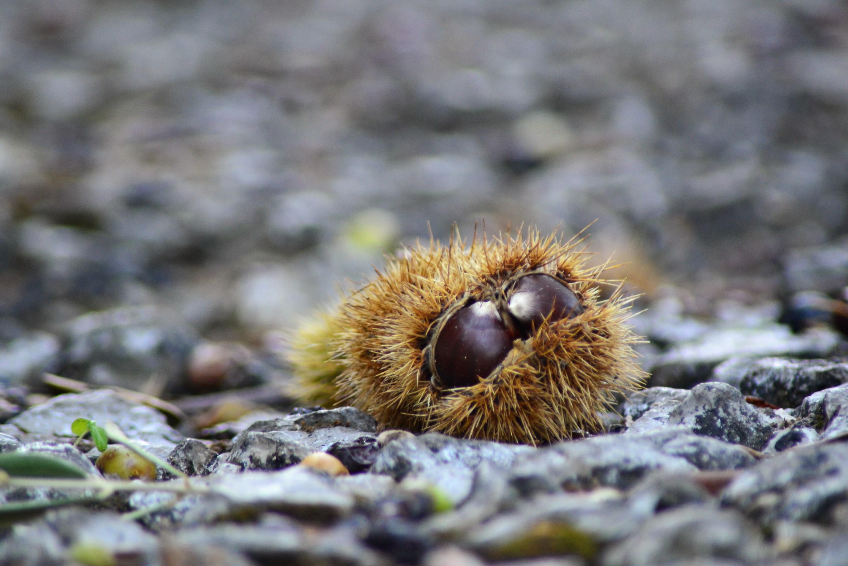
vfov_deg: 3.1
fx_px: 10599
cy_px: 283
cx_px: 424
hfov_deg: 4.6
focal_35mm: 450
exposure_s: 1/60
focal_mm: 300
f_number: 5.6
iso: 800
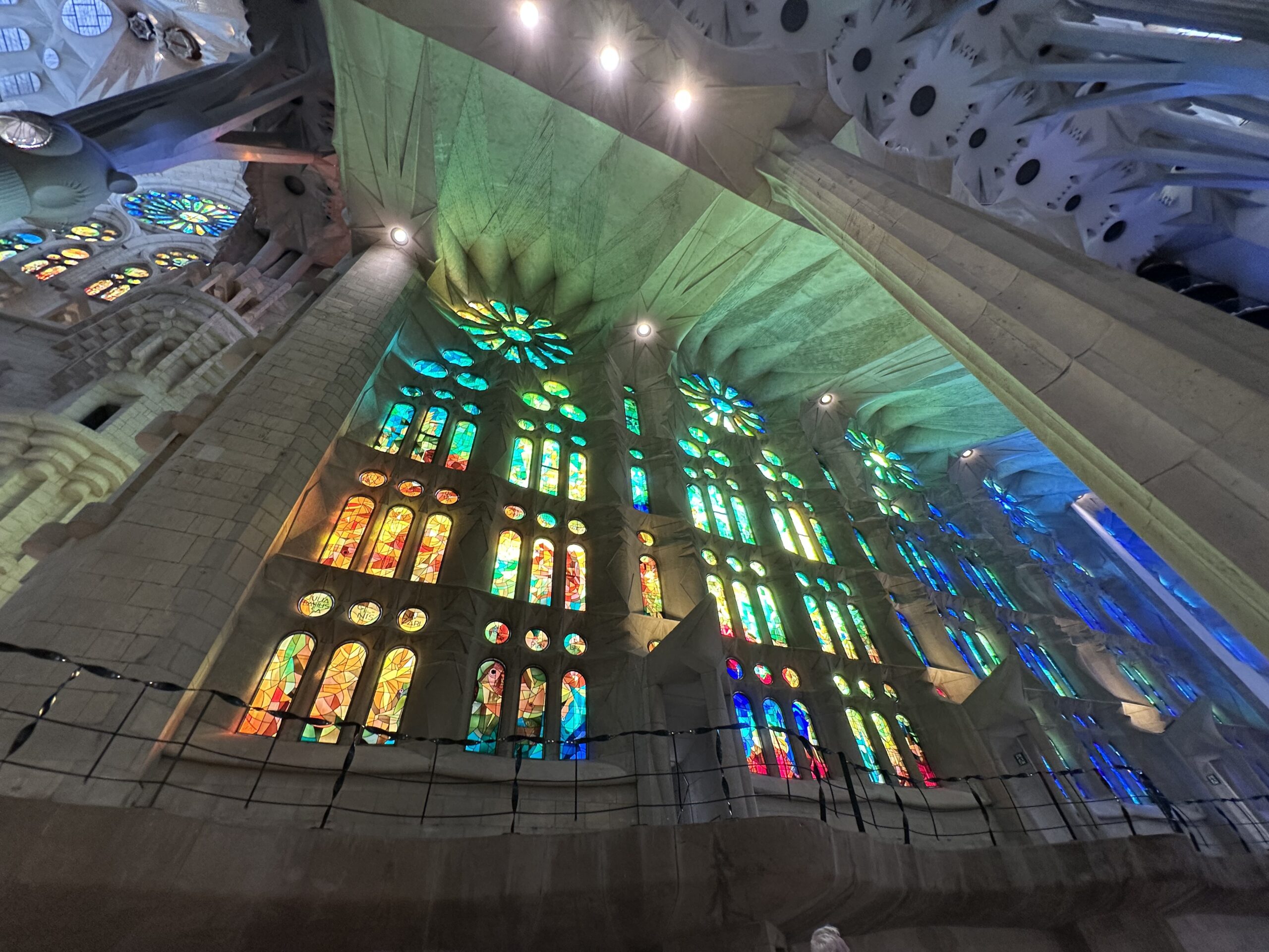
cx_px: 634
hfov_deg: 102.1
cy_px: 476
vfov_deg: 85.7
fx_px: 513
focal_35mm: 14
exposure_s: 1/100
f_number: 2.2
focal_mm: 2.22
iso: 160
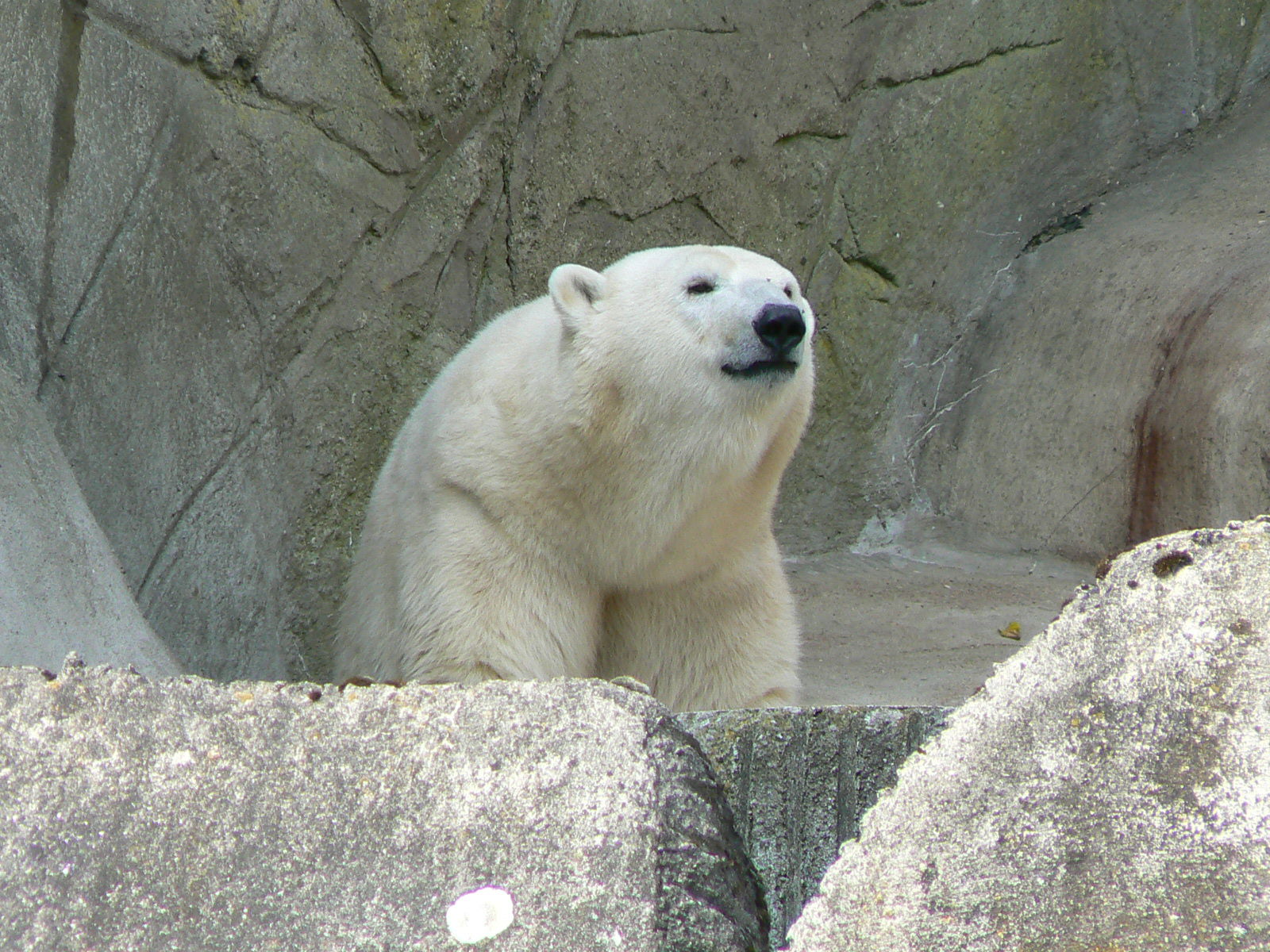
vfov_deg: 3.0
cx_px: 635
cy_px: 476
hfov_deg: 4.0
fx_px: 18344
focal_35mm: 500
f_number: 5.6
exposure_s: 1/160
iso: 100
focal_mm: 60.6
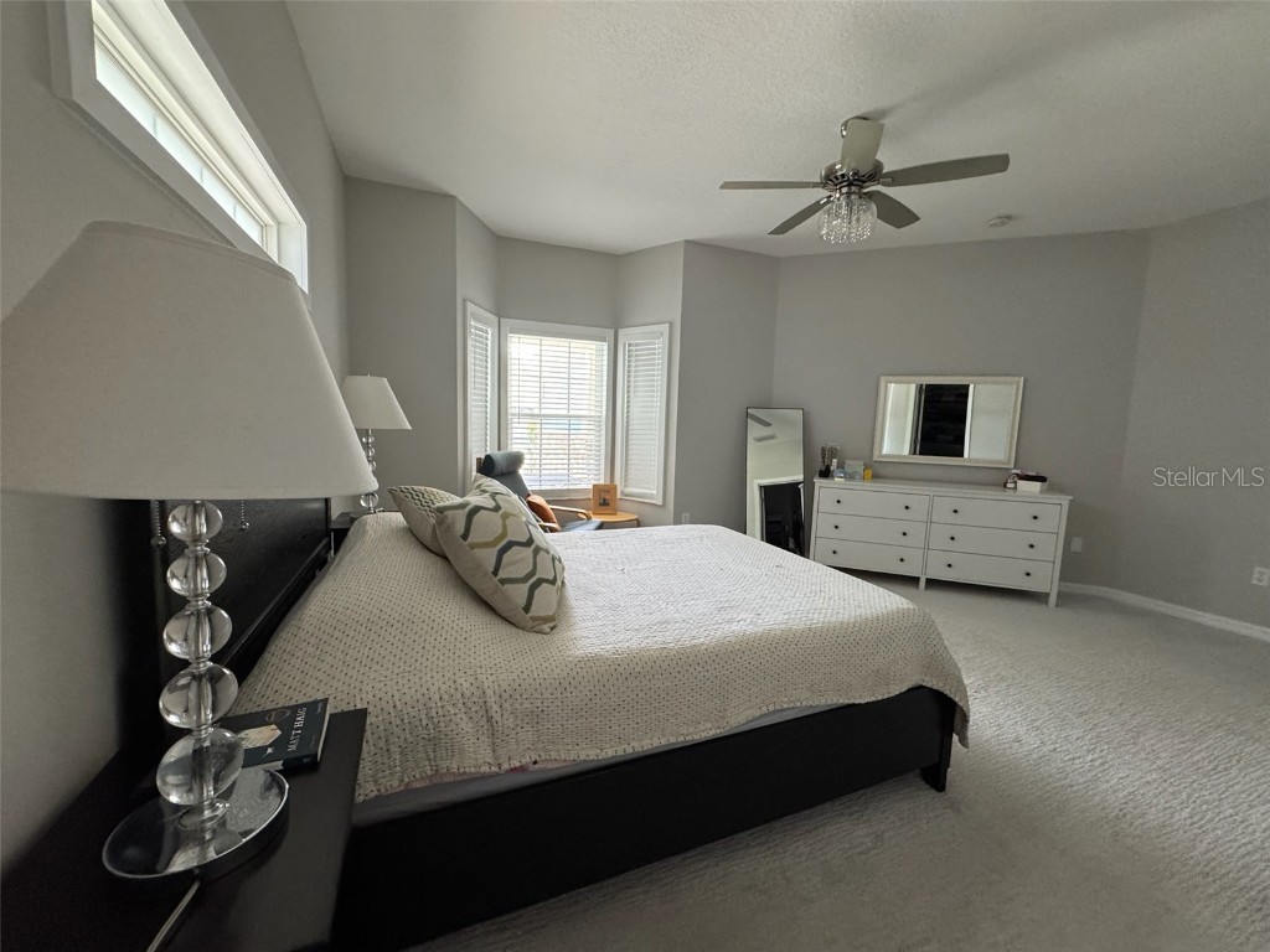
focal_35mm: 14
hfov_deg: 102.1
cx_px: 635
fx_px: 514
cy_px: 476
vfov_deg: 85.7
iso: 320
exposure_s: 1/63
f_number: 2.2
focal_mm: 2.22
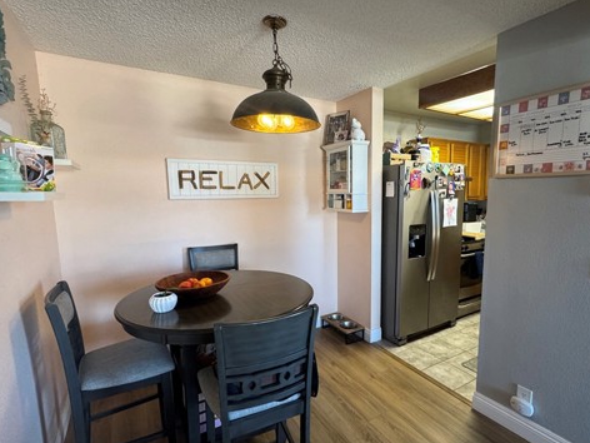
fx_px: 324
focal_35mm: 19
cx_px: 328
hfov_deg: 84.3
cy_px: 233
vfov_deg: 68.6
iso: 320
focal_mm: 2.22
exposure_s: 1/120
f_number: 2.2
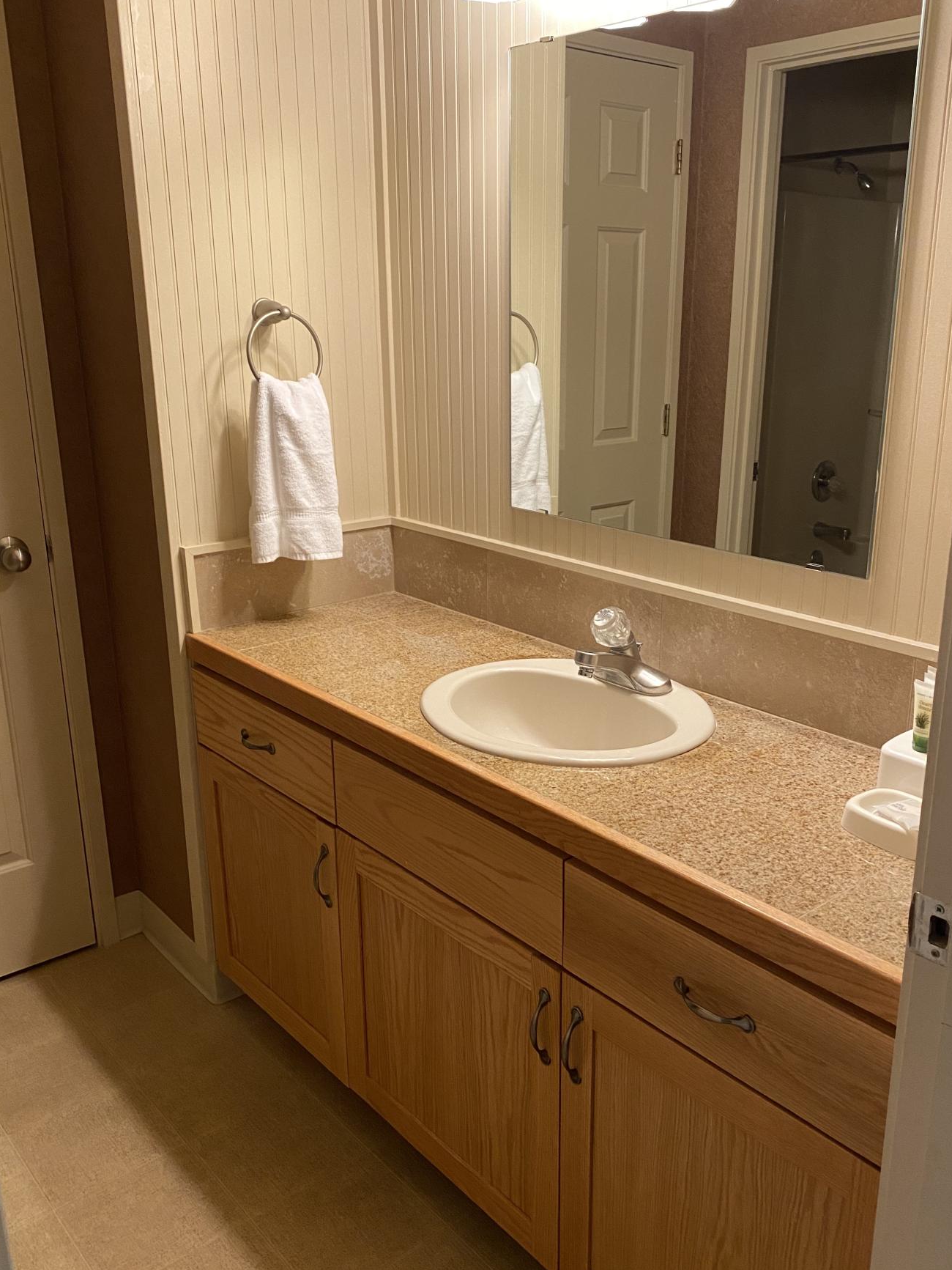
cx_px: 547
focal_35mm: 30
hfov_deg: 46.7
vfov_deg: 59.9
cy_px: 661
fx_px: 1100
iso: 250
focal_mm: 4.25
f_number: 1.8
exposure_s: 1/60
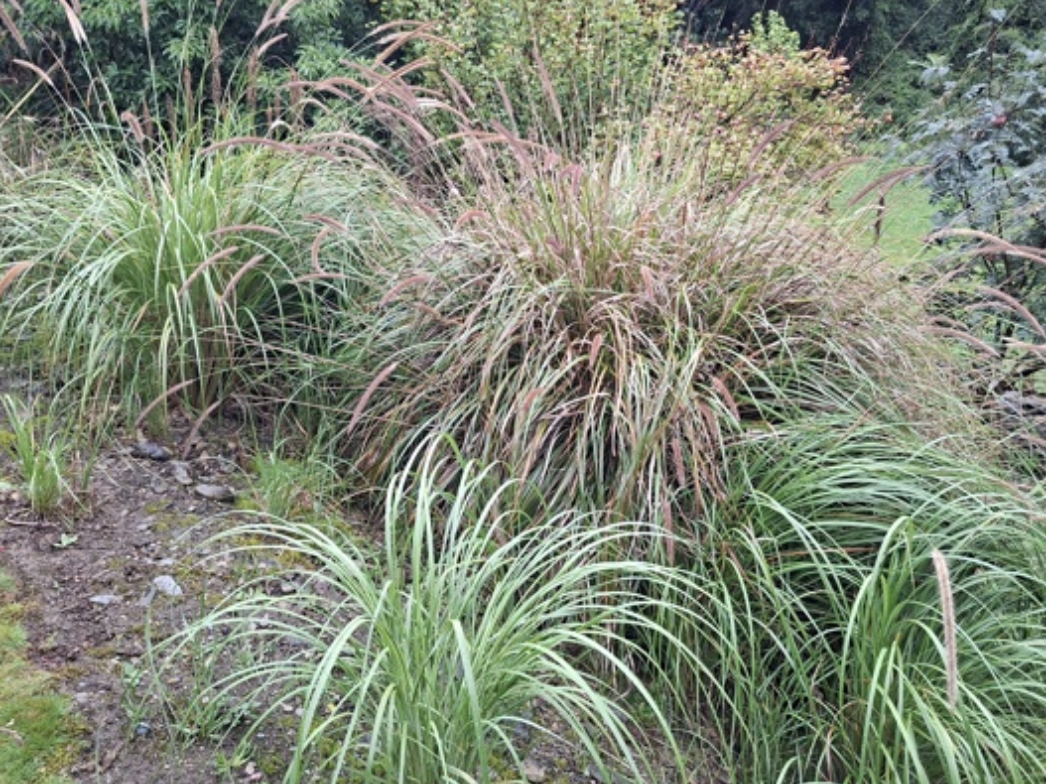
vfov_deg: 44.0
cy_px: 327
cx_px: 495
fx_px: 967
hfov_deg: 56.8
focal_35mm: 32
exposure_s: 1/100
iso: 125
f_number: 1.8
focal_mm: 5.54
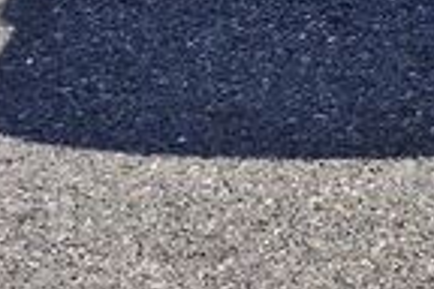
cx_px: 1064
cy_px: -567
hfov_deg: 11.7
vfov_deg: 8.2
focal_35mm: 142
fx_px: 1712
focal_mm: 5.54
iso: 50
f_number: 1.8
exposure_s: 1/1196
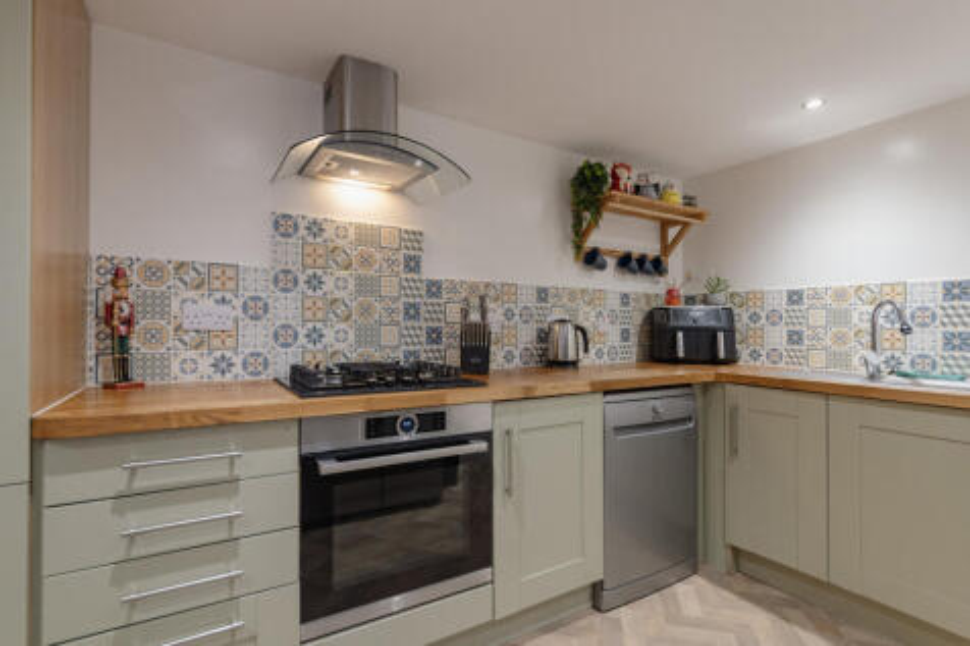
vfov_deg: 70.4
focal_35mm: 17
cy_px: 323
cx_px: 485
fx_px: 458
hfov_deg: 93.3
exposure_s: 1/15
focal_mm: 17
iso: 1000
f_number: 8
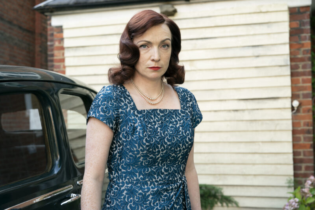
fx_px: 437
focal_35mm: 50
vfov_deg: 27.0
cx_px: 158
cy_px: 105
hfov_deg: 39.6
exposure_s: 1/160
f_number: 4
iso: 400
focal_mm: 50
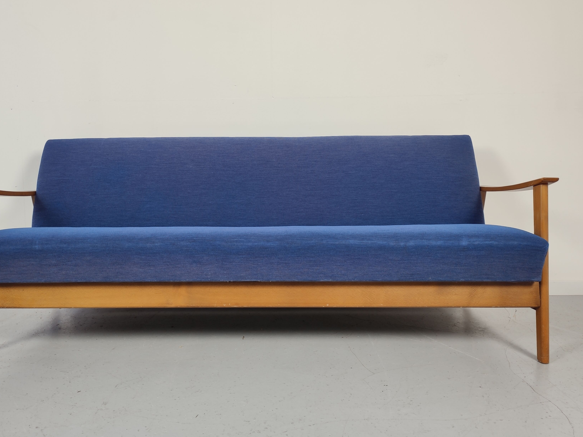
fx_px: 556
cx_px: 263
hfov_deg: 55.3
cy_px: 195
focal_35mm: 33
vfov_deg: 42.9
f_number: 1.75
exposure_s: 1/100
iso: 117
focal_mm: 4.75
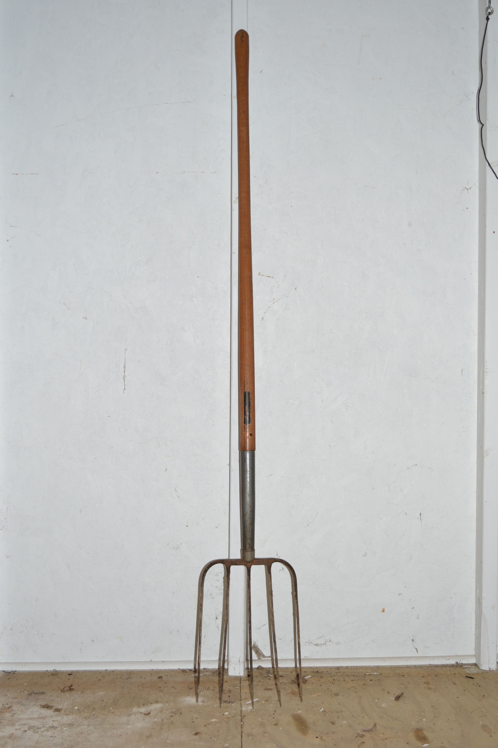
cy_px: 374
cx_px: 249
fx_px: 1089
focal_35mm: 52
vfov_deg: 37.9
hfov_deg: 25.8
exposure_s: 1/200
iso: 200
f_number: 5.6
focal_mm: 35
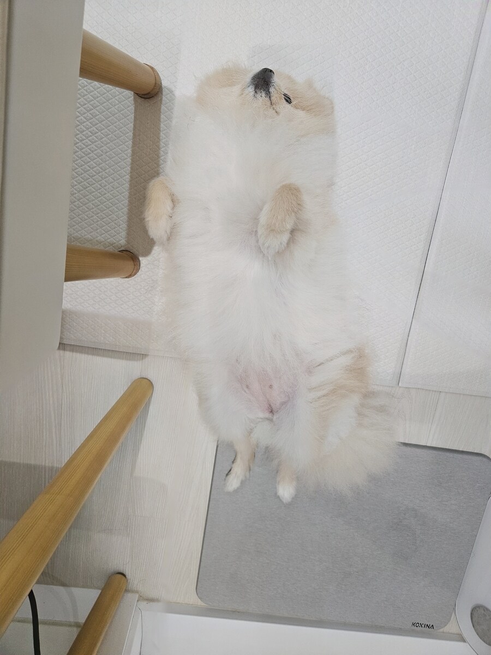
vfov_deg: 73.9
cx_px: 246
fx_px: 435
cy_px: 328
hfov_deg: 58.9
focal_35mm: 23
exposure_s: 1/120
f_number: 1.8
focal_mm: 5.4
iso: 250
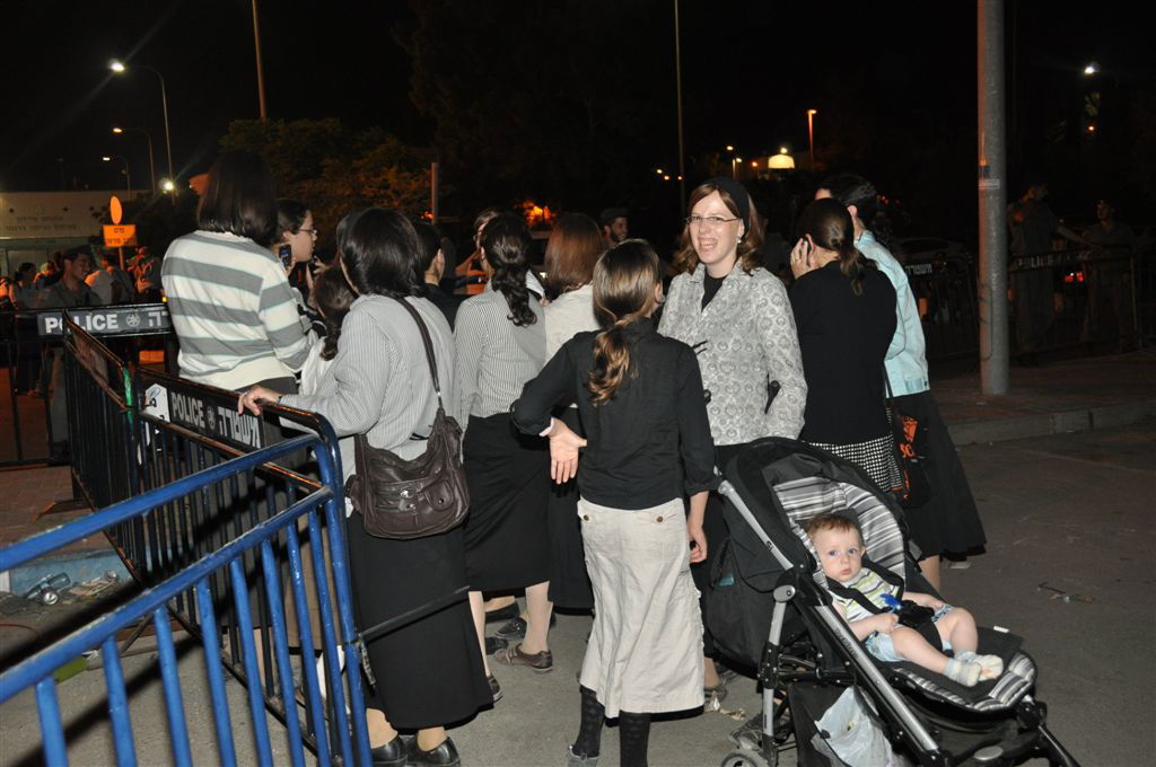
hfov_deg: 53.2
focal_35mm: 36
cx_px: 578
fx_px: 1155
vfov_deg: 36.8
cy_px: 384
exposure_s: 1/60
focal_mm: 24
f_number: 4
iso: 800
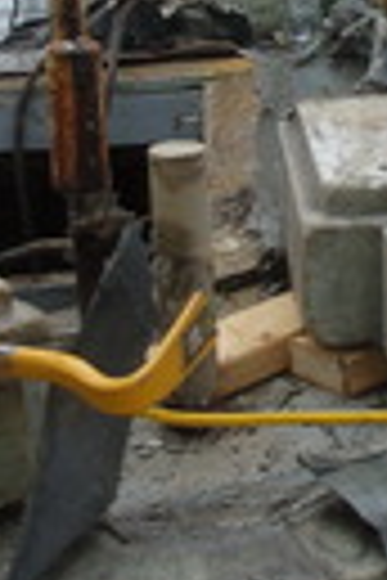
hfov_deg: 11.6
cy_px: 83
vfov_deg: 17.9
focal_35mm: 113
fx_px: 1822
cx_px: 576
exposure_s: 1/75
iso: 80
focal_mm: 5.1
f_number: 3.9
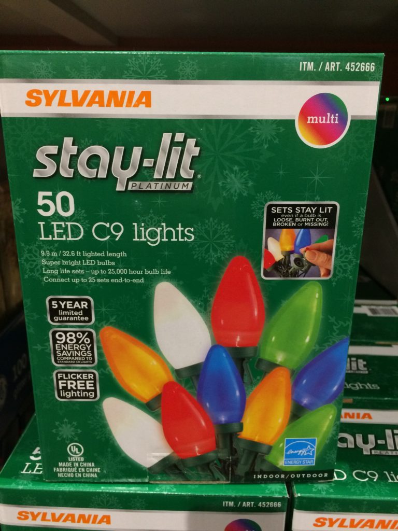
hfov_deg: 48.2
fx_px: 445
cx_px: 199
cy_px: 266
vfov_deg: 61.7
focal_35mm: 29
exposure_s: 1/30
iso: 200
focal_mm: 4.15
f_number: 2.2
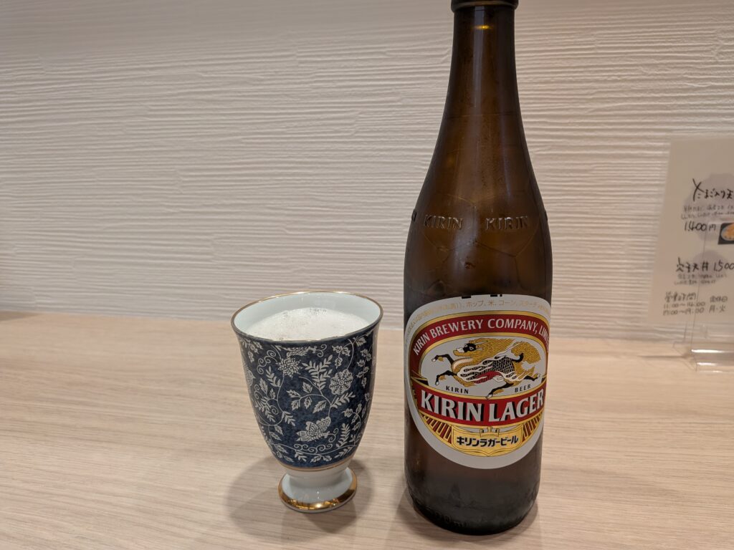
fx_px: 509
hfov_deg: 71.6
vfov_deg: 56.8
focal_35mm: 24
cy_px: 275
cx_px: 367
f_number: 1.7
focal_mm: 4.53
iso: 52
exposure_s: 1/33.3
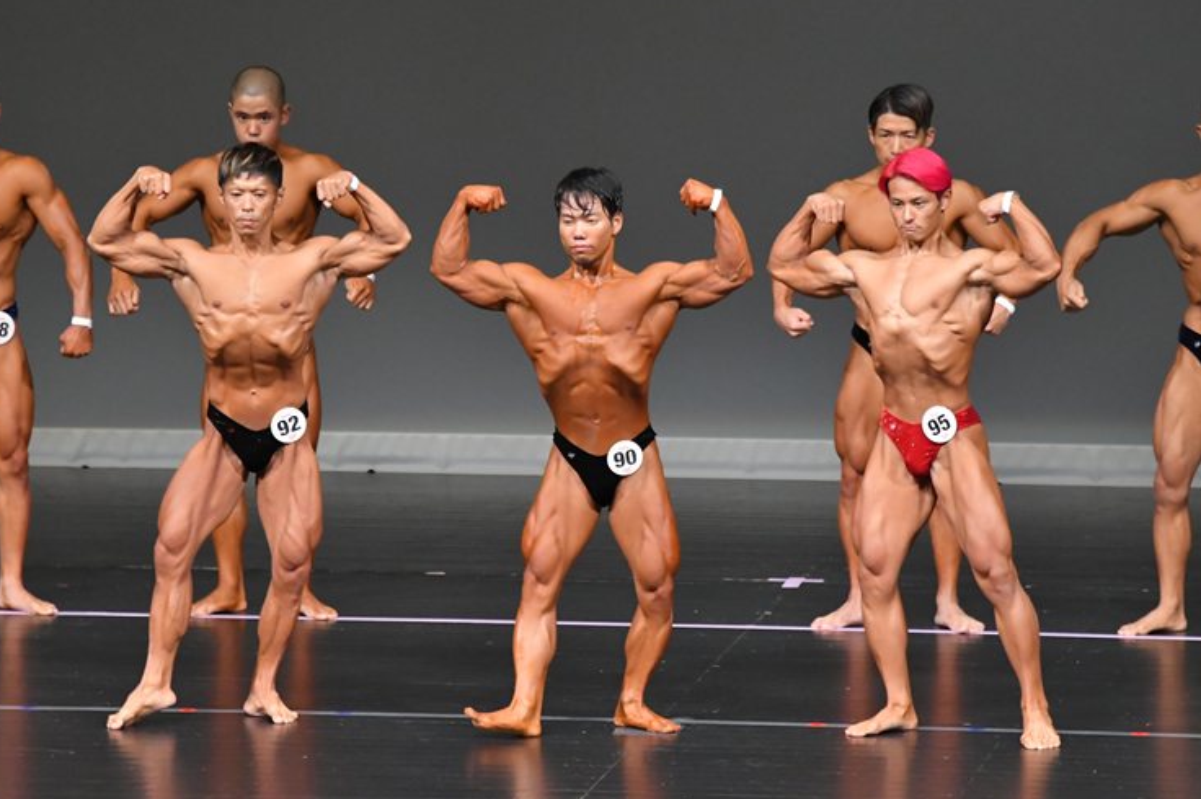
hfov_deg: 6.5
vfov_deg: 4.3
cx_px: 582
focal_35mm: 316
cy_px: 403
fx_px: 10537
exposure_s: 1/400
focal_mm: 200
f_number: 5.6
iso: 5000
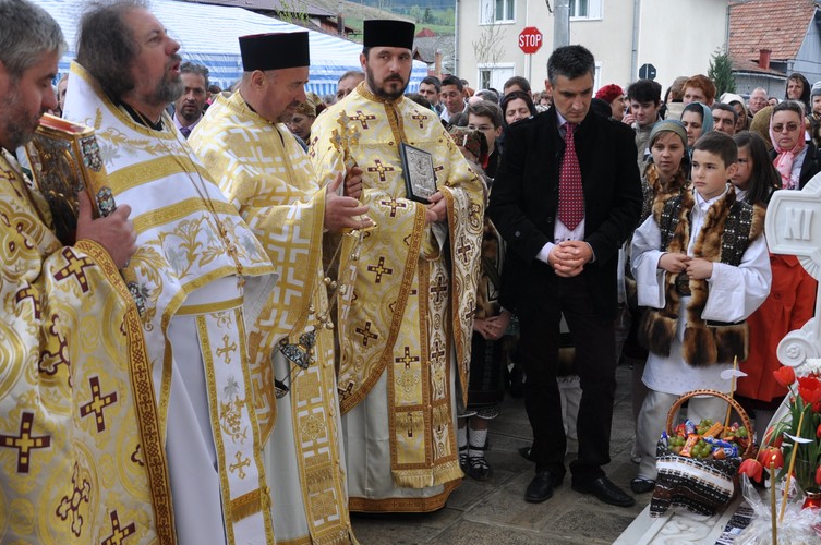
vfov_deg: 30.8
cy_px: 380
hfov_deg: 45.5
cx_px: 418
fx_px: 979
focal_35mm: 43
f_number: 4
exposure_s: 1/320
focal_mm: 18
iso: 200
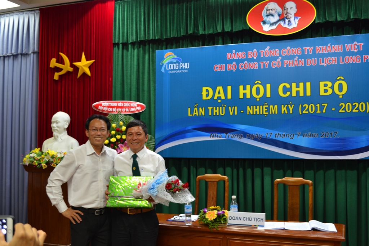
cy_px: 123
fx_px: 400
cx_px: 184
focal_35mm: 39
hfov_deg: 49.5
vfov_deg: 34.2
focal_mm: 26
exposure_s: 1/6
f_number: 4.2
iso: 400
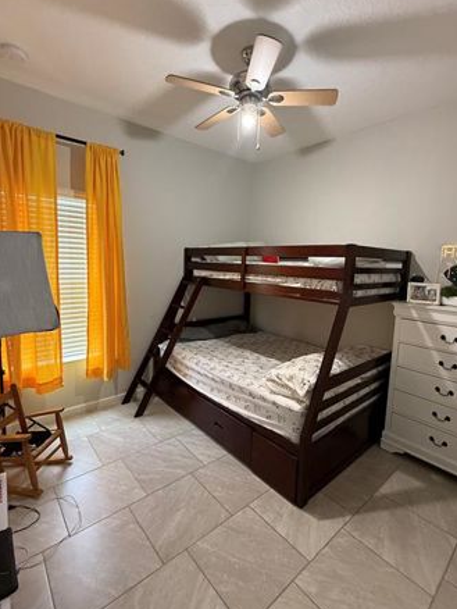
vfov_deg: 91.0
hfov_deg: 74.8
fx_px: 299
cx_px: 230
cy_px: 296
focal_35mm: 17
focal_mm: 2.22
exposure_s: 1/60
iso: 400
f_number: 2.2
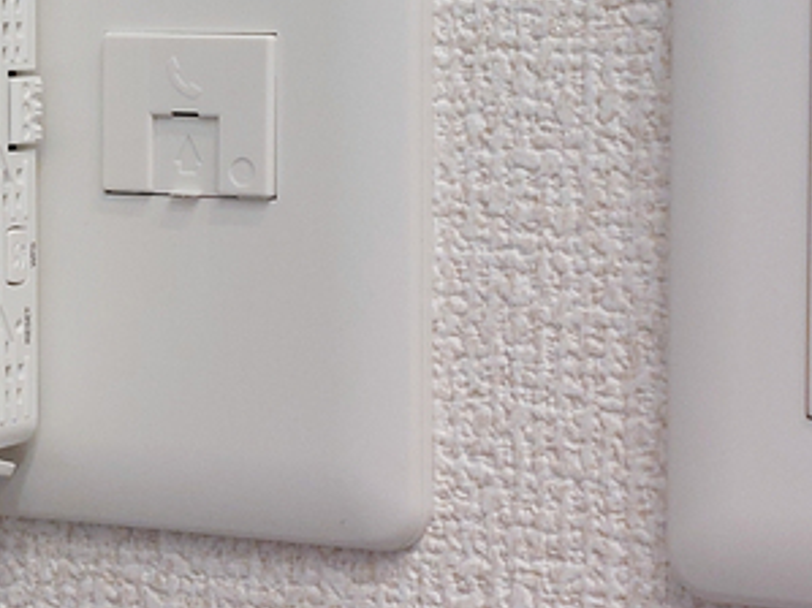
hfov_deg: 24.5
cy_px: 130
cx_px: 54
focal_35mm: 77
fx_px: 1805
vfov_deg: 19.0
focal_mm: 5.23
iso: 100
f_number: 1.8
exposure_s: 1/60
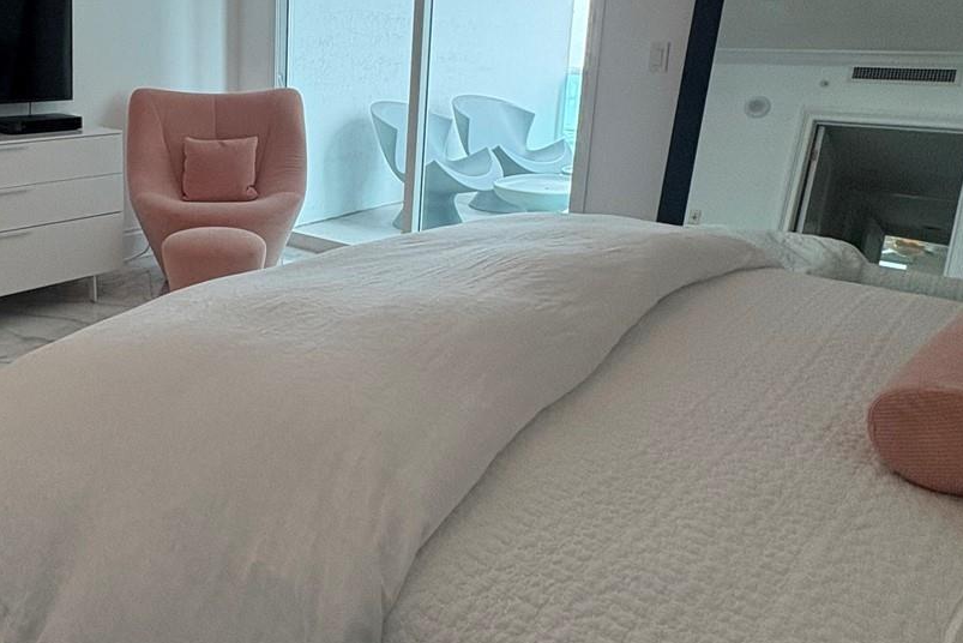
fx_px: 776
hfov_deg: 59.2
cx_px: 209
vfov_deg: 44.2
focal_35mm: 29
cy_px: 200
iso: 160
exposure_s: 1/120
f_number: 2.2
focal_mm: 2.22
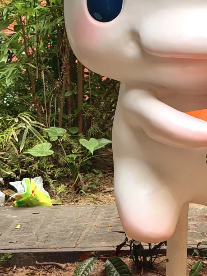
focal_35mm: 113
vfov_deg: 17.3
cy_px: 69
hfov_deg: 12.9
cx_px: 212
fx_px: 901
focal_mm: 6.76
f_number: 1.78
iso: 64
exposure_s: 1/415
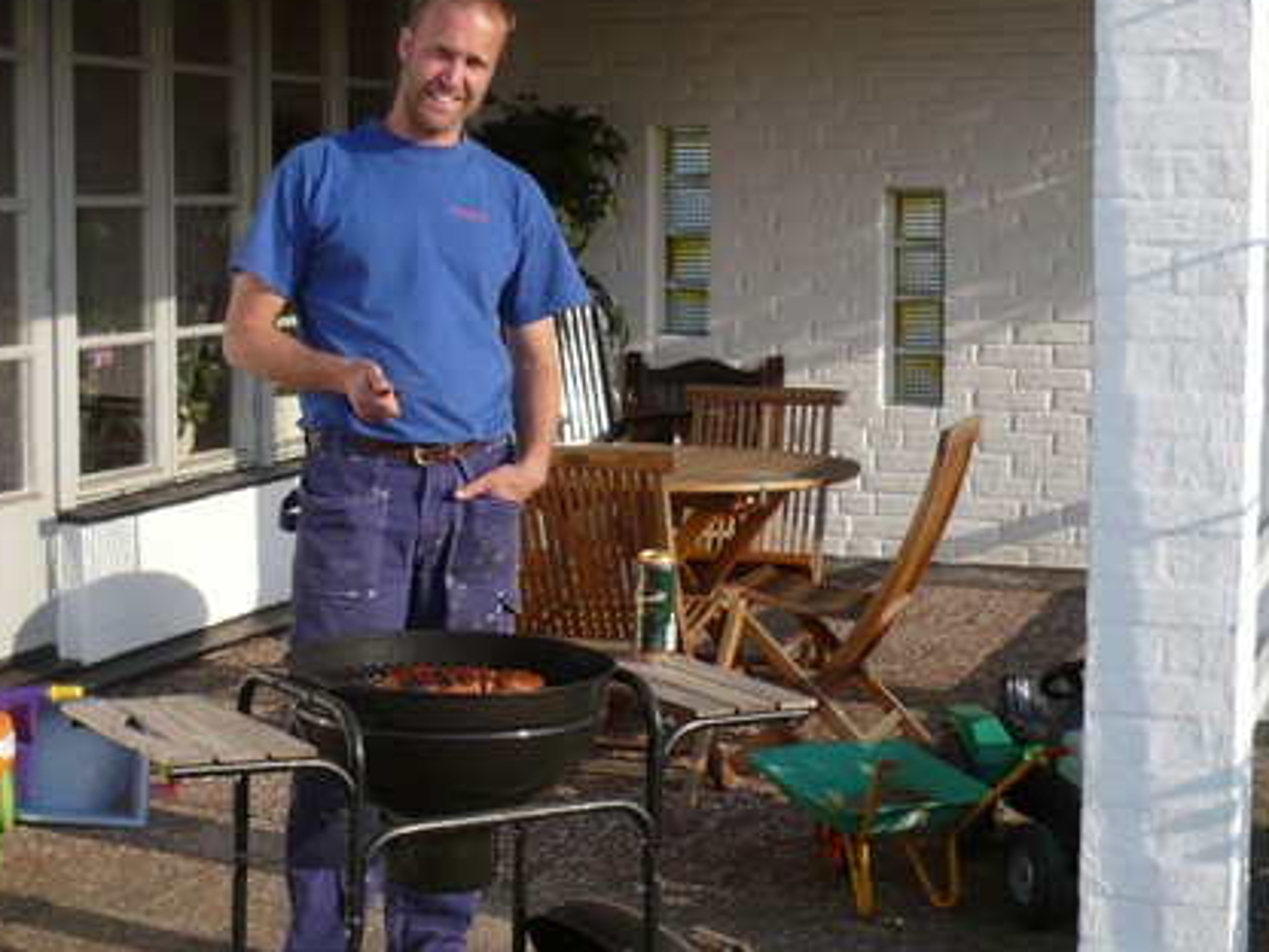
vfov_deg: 22.2
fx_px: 2420
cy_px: 339
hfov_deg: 29.1
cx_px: 369
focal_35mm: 66
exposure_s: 1/800
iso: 100
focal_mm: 5.8
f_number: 2.8
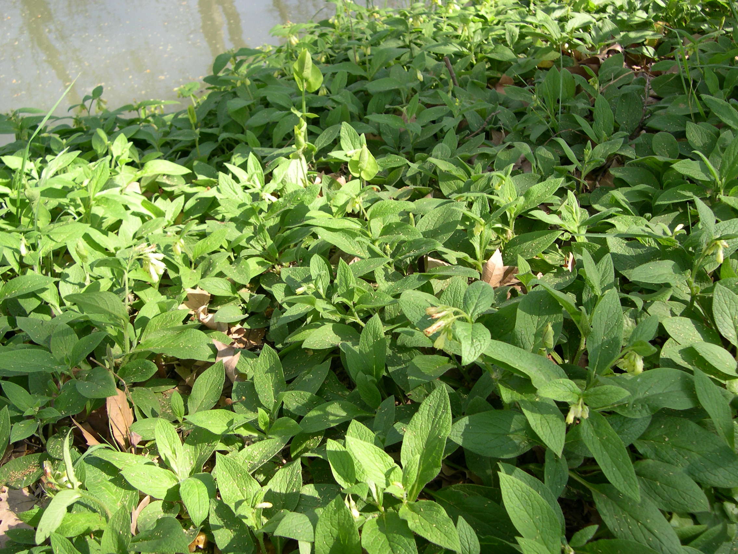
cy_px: 277
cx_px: 369
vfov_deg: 37.7
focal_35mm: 38
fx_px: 810
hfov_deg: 49.0
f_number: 2.8
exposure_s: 1/236
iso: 100
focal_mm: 8
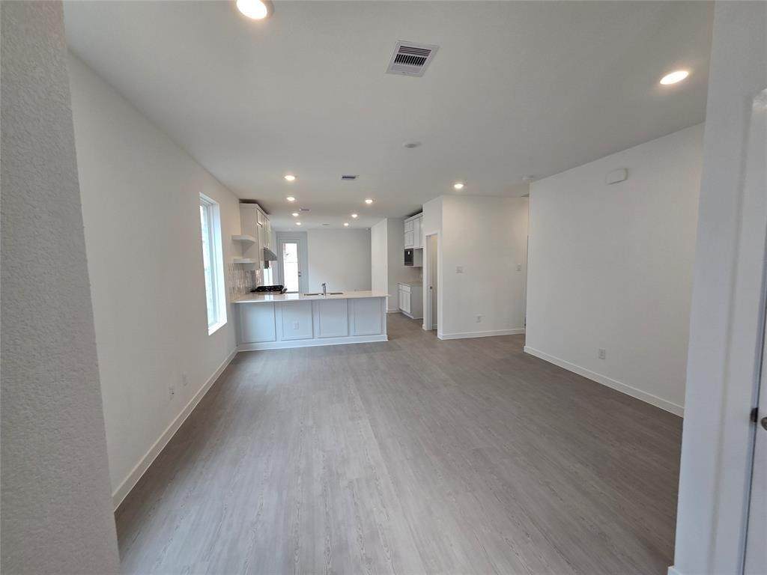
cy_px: 288
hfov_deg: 106.2
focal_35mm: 13
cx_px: 384
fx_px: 288
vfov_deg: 89.9
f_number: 2.2
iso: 80
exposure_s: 1/60
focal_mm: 2.2
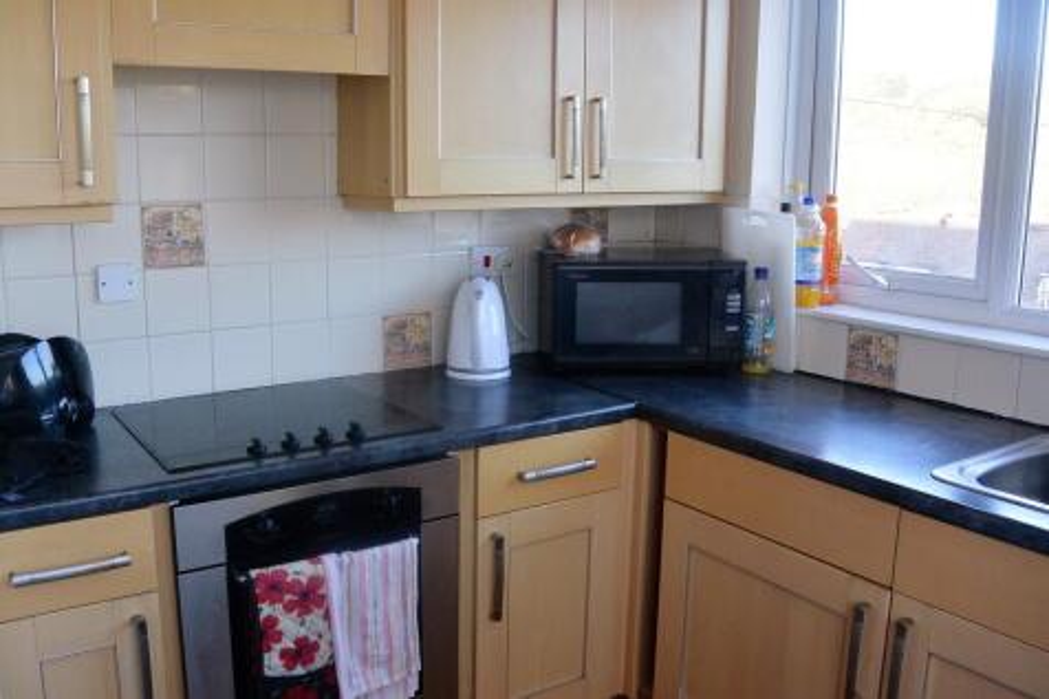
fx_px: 845
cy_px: 350
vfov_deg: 44.9
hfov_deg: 63.7
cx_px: 524
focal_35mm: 29
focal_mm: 11
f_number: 3.5
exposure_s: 1/200
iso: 400
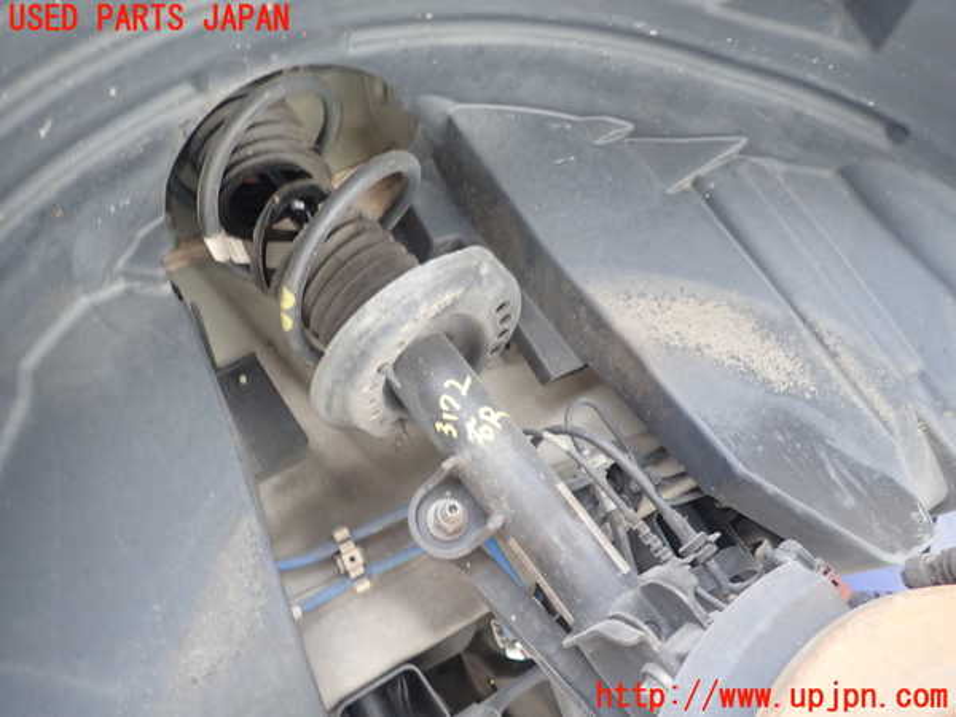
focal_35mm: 25
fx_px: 690
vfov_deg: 54.9
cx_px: 478
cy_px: 358
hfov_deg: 69.4
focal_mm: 4.5
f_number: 2
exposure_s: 1/30
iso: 400
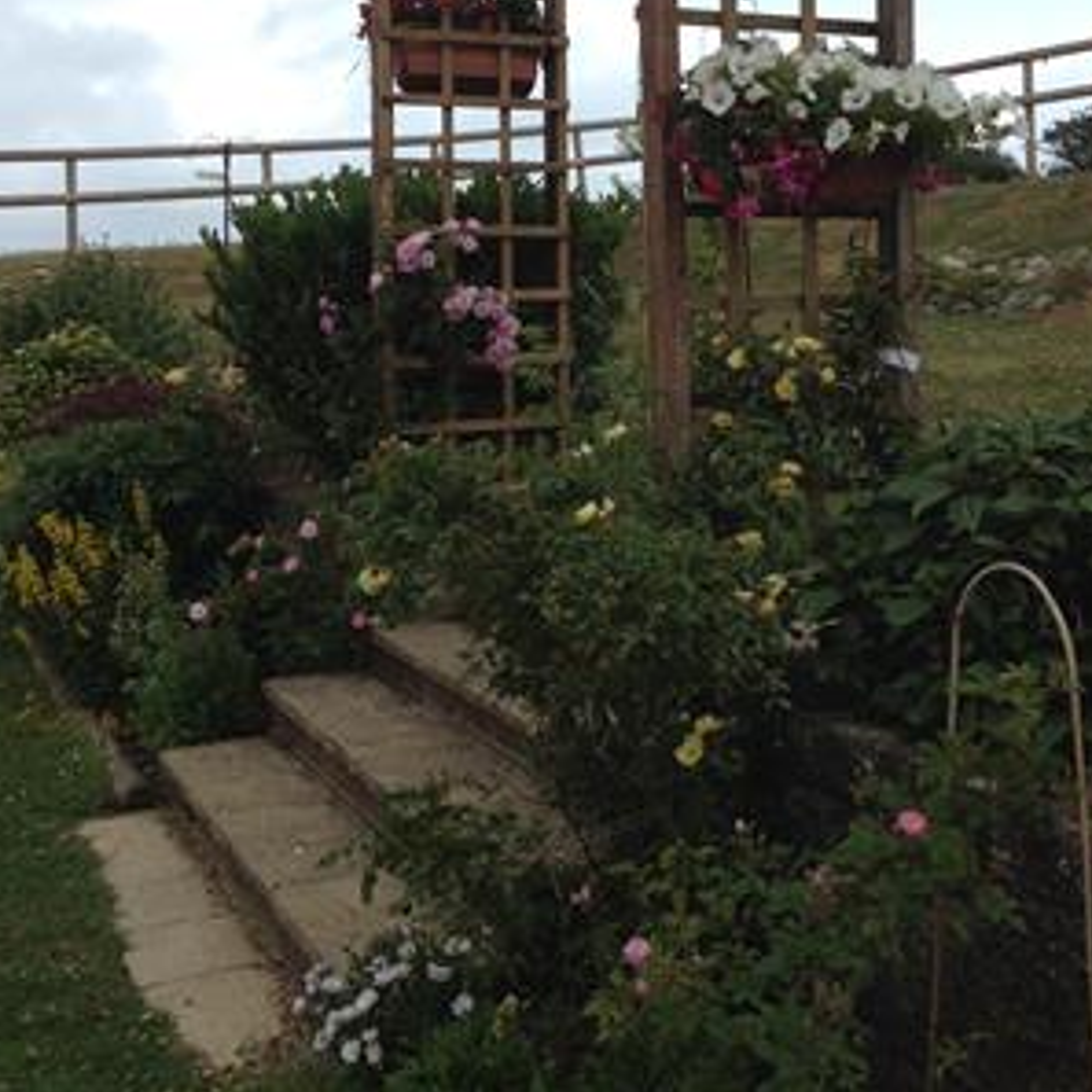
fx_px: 1785
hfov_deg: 34.0
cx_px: 629
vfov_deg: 33.4
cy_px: 276
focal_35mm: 50
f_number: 2.4
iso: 50
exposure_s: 1/1255
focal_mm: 4.28
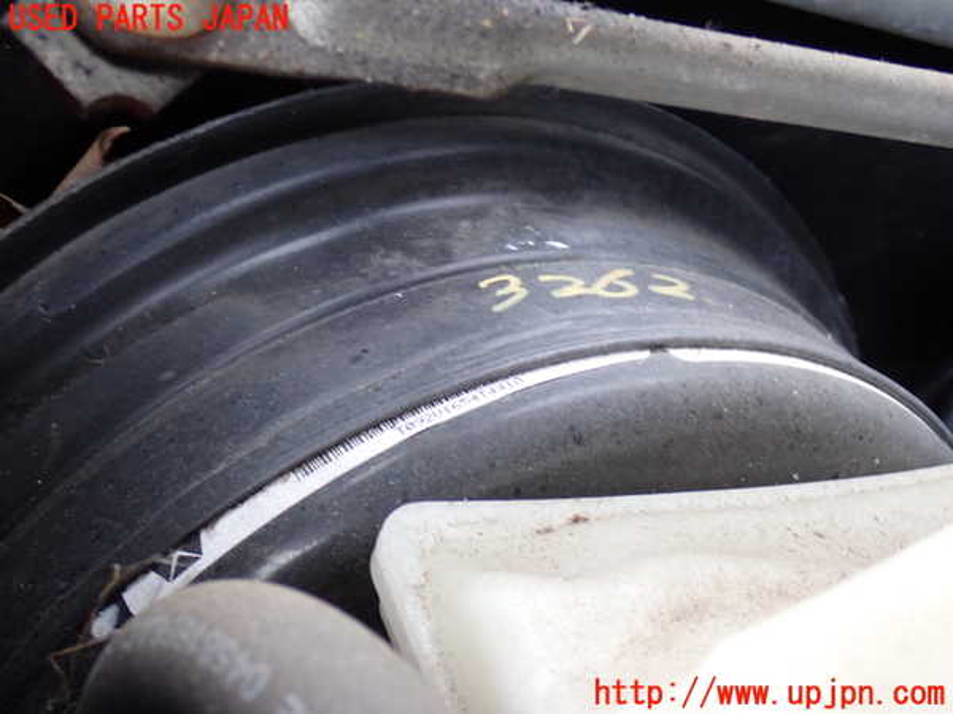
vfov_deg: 29.1
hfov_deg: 38.2
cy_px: 357
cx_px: 476
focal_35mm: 50
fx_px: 1377
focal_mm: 9.01
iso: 200
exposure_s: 1/50
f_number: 3.2
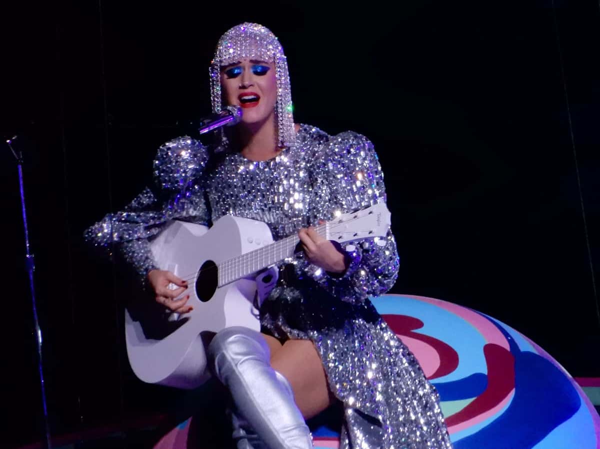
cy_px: 224
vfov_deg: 1.8
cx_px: 300
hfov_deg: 2.4
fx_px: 14554
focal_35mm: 840
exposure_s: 1/200
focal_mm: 151
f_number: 6.9
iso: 1600
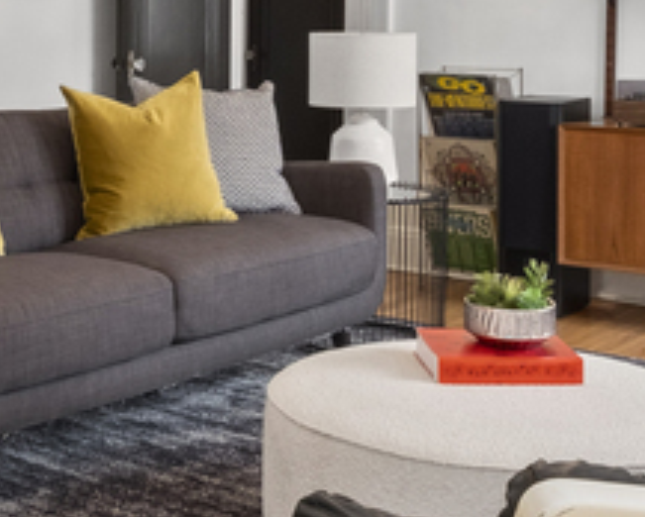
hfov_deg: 26.7
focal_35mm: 70
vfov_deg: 21.5
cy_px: 80
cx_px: 155
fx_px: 1337
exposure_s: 1/2.5
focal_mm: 10
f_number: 9
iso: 400
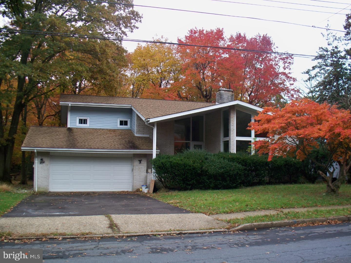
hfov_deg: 52.6
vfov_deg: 40.7
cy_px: 132
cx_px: 176
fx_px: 355
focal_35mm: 35
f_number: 2.8
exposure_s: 1/160
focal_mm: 7.54
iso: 80
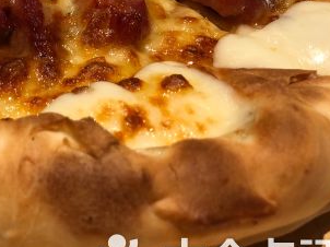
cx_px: -11
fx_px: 619
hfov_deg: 27.8
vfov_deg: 22.1
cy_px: 30
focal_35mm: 65
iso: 40
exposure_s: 1/33
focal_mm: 3.99
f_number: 1.8
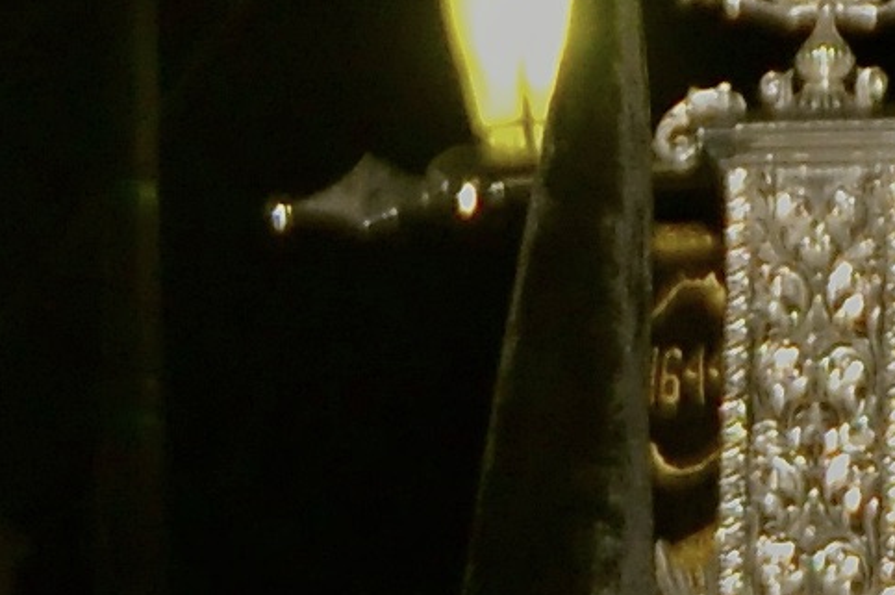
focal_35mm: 339
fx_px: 8417
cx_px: 607
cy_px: 1734
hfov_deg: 6.1
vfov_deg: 3.9
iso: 800
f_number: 3.8
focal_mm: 29
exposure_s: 1/60
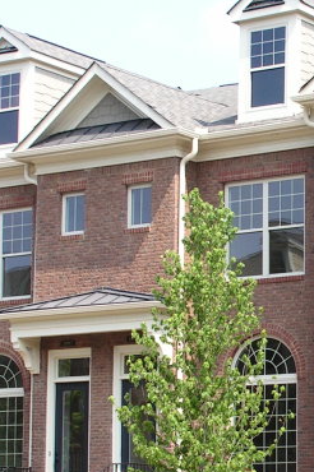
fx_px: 1730
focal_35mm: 132
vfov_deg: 15.5
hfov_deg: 10.0
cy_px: 286
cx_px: 475
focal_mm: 9.9
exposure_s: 1/200
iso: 50
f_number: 5.6
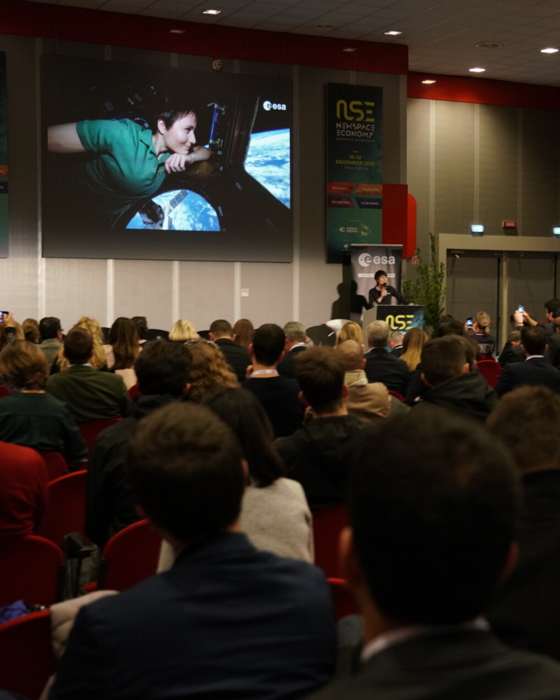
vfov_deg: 32.5
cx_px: 405
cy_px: 349
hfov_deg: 26.0
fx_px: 1202
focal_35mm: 58
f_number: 4
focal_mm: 41
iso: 4000
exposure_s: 1/125
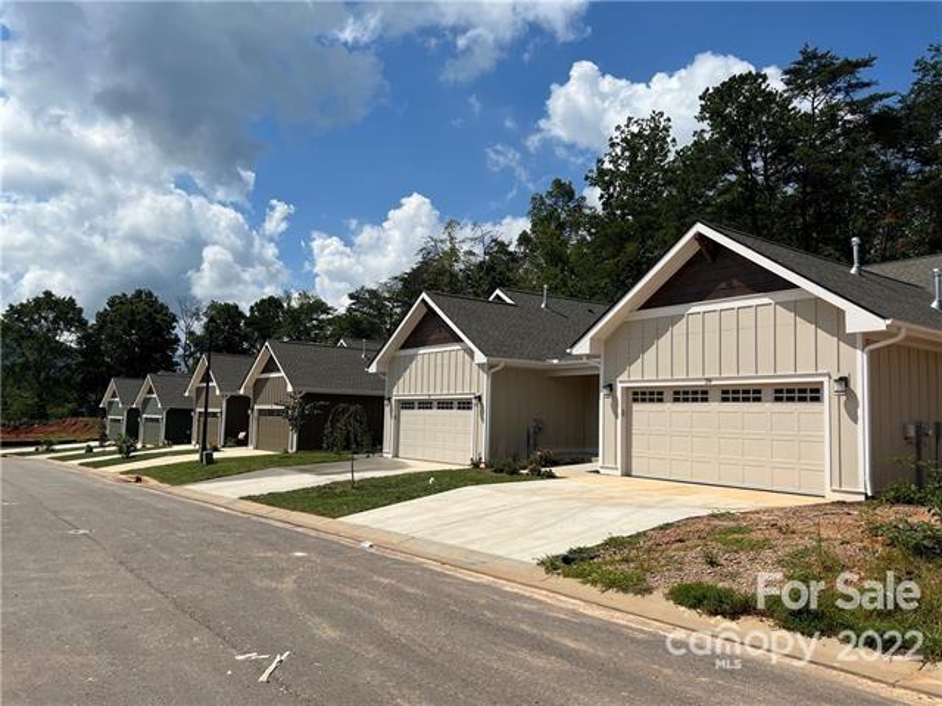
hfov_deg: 67.3
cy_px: 353
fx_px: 708
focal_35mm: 26
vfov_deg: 53.1
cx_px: 471
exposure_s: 1/8696
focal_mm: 5.7
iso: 50
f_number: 1.5
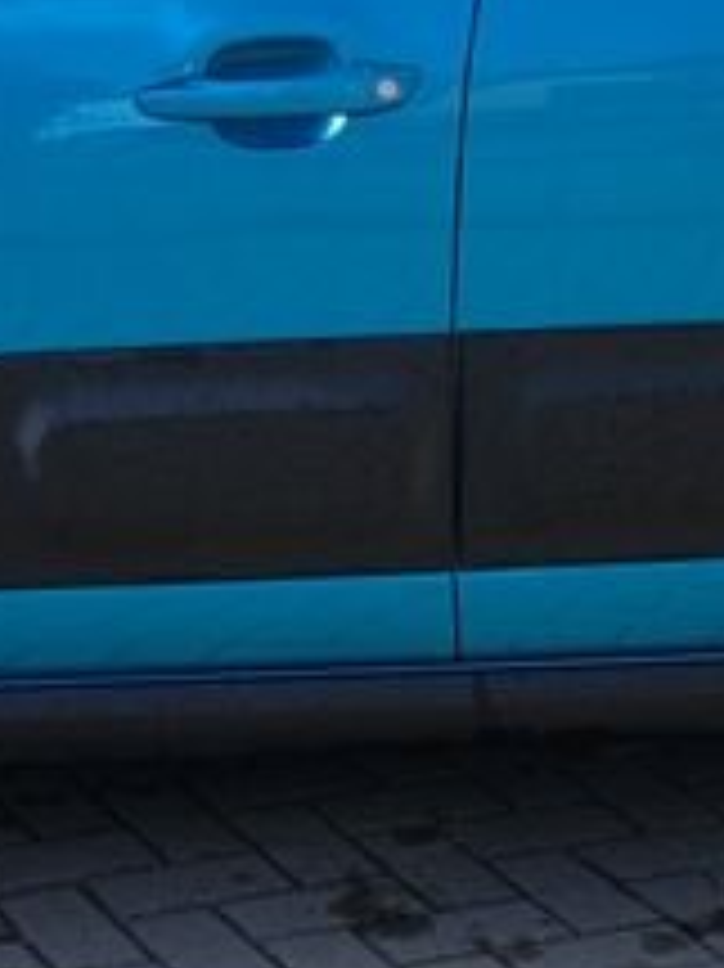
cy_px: 230
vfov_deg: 15.8
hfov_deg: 11.9
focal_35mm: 124
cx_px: 112
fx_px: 3461
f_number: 1.8
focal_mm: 3.98
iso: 20
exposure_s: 1/292
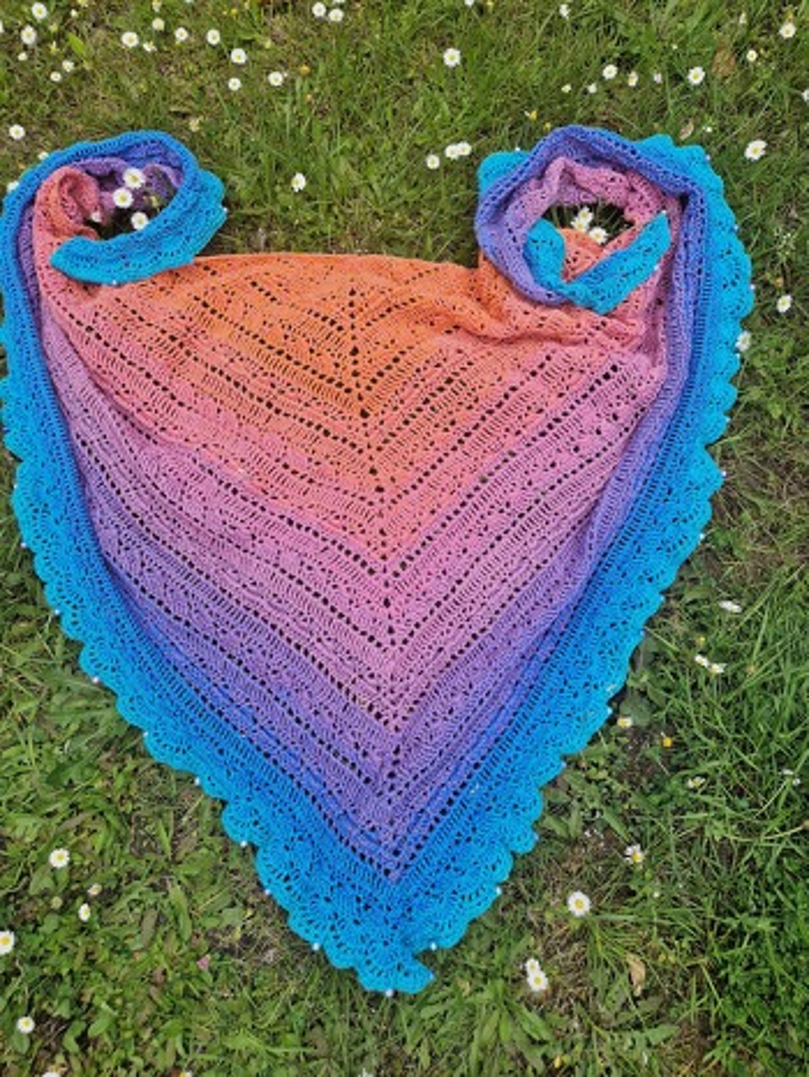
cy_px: 538
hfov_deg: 58.9
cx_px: 404
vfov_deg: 73.9
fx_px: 716
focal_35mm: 23
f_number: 1.8
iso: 50
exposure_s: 1/487
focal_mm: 5.4
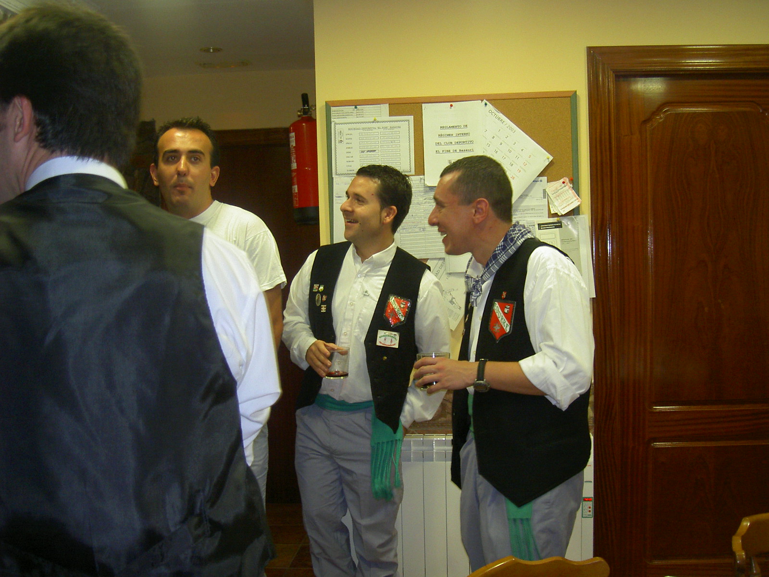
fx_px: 866
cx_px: 384
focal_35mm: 39
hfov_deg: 47.9
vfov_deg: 36.8
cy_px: 288
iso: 100
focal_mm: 8
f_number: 2.8
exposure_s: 1/59.5
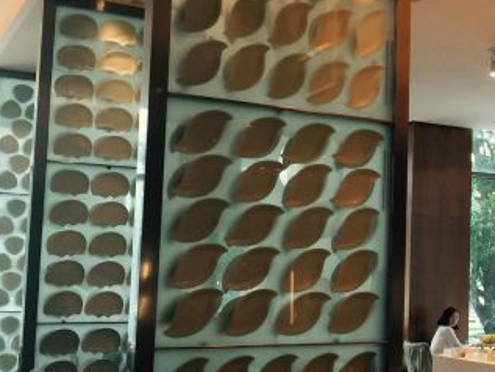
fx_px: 916
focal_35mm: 64
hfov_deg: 27.9
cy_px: 213
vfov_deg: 22.9
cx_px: 526
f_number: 2.2
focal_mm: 4.15
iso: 40
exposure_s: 1/15
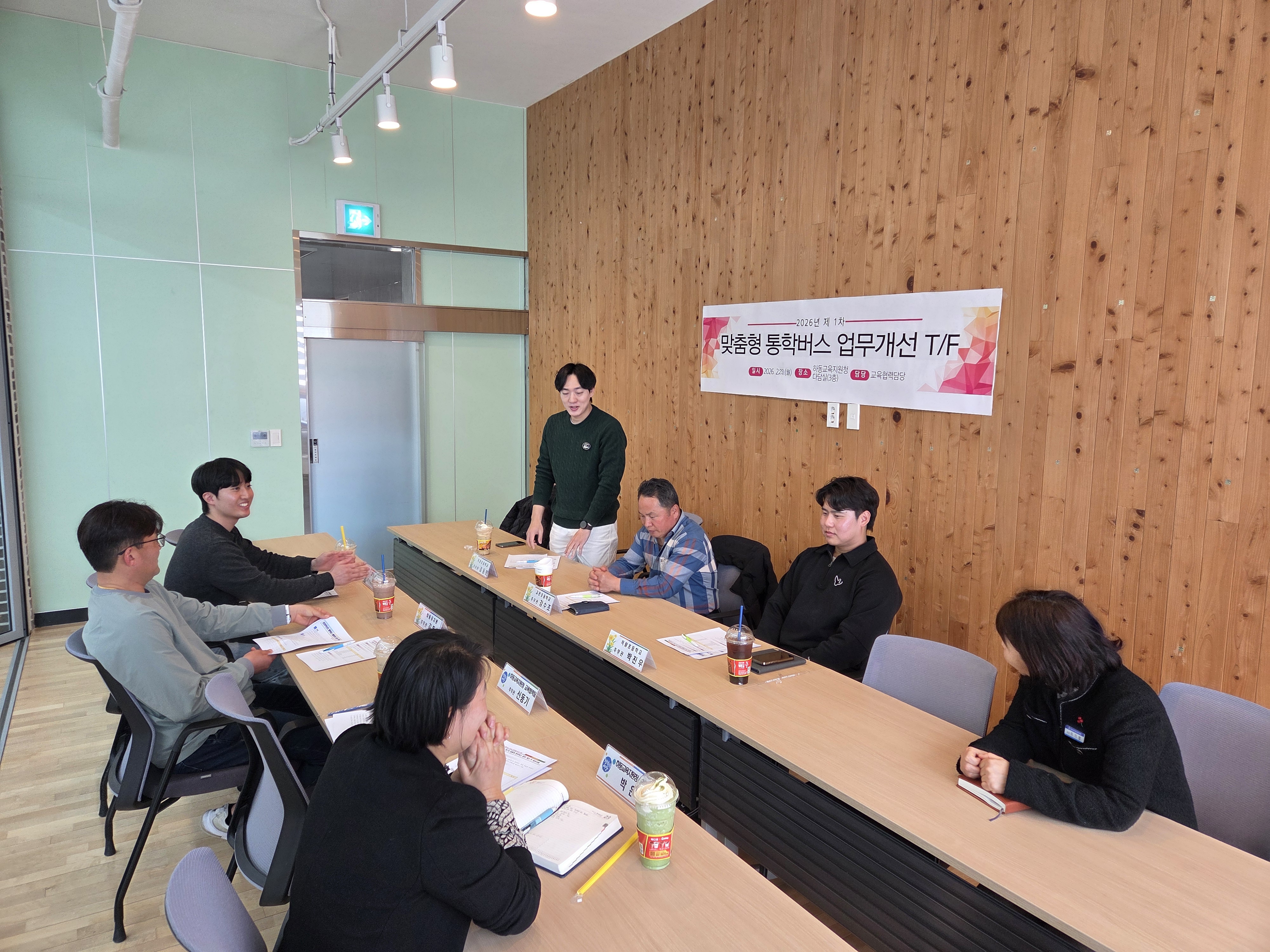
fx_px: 844
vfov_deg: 58.9
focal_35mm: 23
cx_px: 635
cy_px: 476
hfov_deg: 73.9
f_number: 1.8
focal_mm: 5.4
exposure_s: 1/120
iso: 100
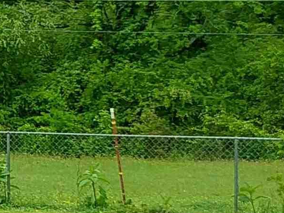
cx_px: -250
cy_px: 74
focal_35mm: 145
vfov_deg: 10.2
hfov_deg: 12.3
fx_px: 1190
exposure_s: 1/551
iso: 50
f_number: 1.9
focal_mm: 2.91
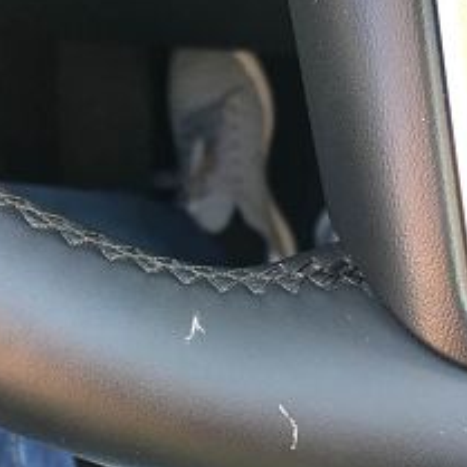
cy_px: 250
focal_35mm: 49
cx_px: 244
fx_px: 748
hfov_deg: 34.7
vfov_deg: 34.7
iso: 100
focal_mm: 4.15
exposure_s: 1/33
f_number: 2.2
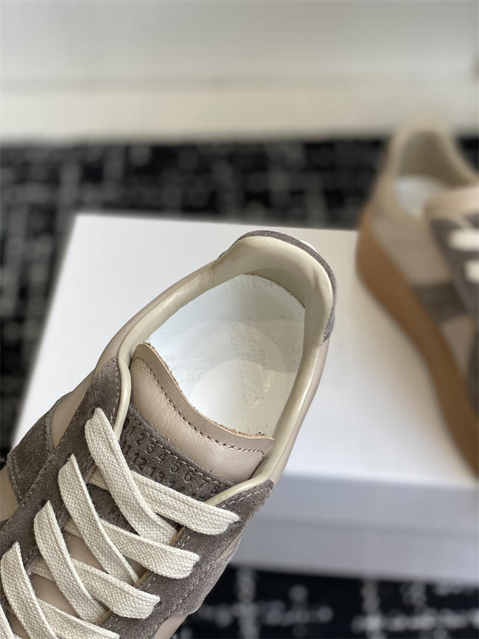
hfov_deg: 28.0
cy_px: 320
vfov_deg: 36.8
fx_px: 959
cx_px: 240
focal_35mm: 52
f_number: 2
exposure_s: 1/122
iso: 25
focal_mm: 6
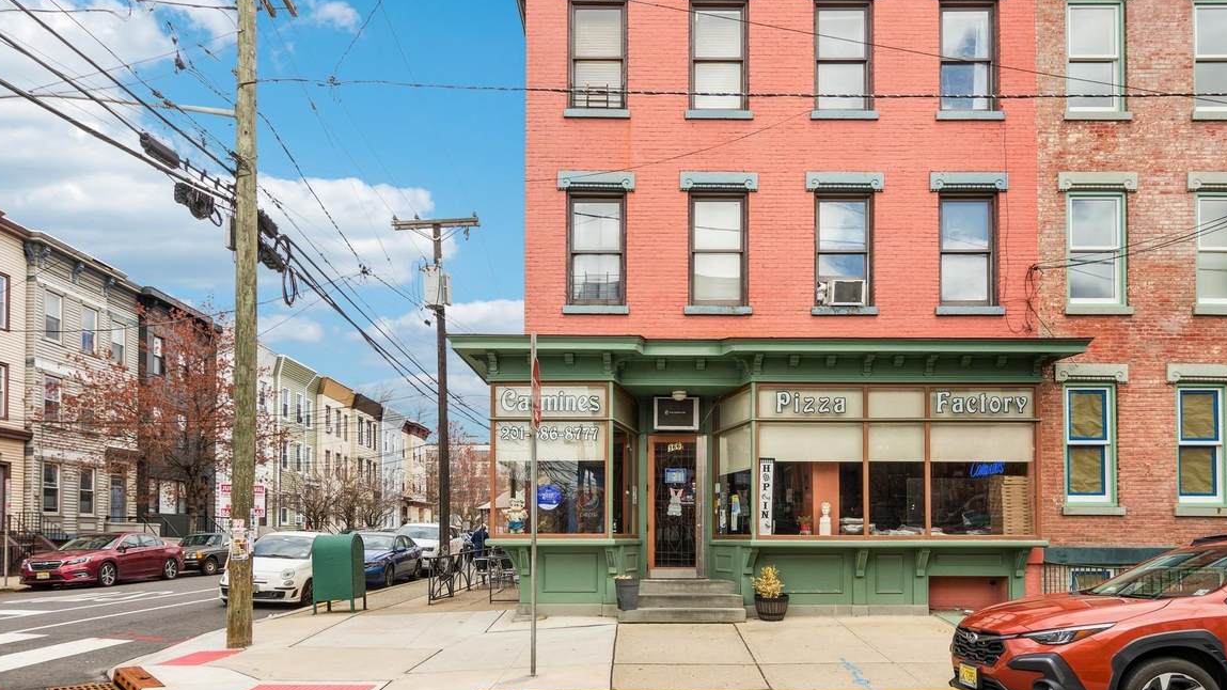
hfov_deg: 83.6
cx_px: 675
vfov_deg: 53.5
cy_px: 313
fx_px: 683
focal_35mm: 21
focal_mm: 12
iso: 100
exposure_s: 1/200
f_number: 8
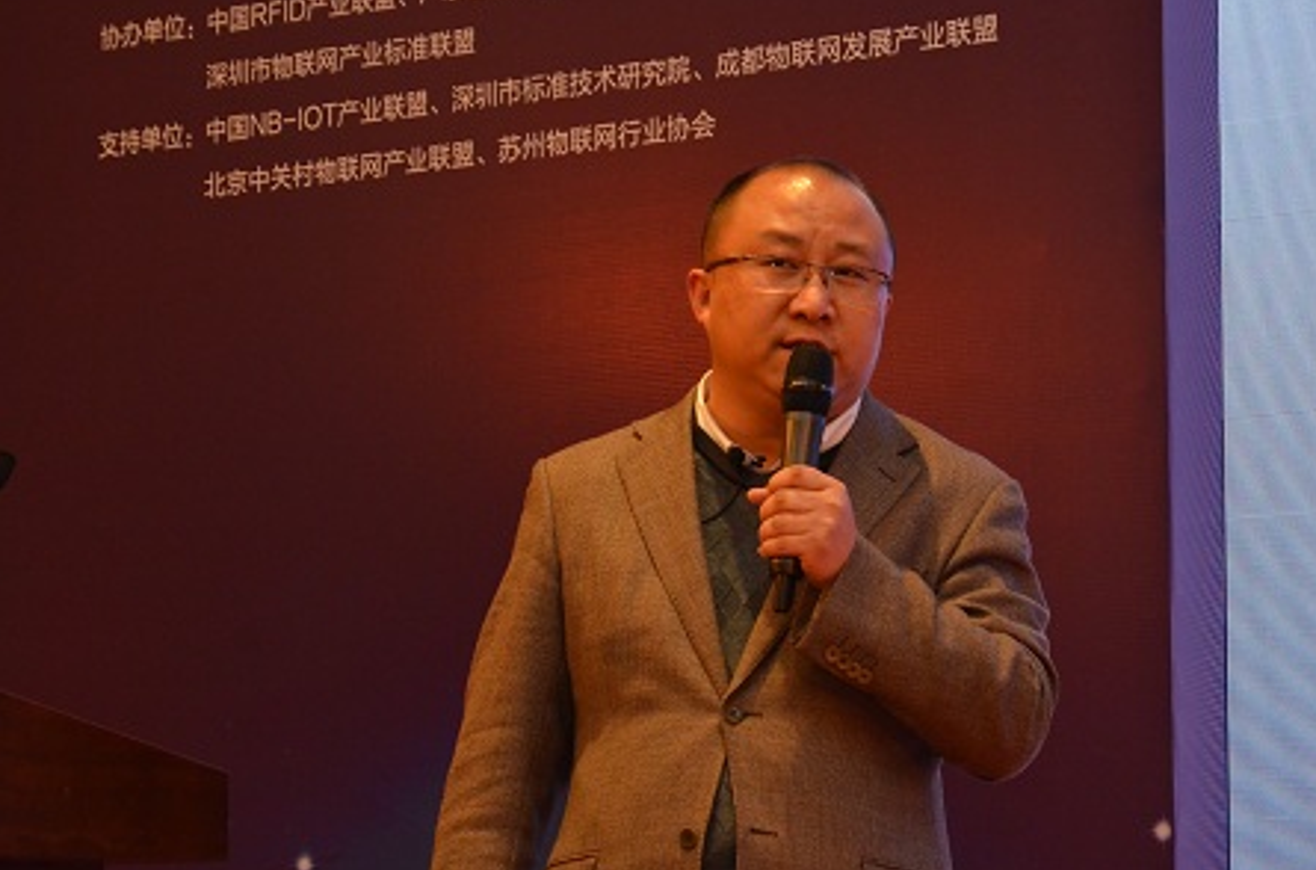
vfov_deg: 10.3
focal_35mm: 132
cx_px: 778
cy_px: 340
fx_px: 4812
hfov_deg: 15.6
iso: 1600
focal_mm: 70
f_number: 8
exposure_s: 1/60
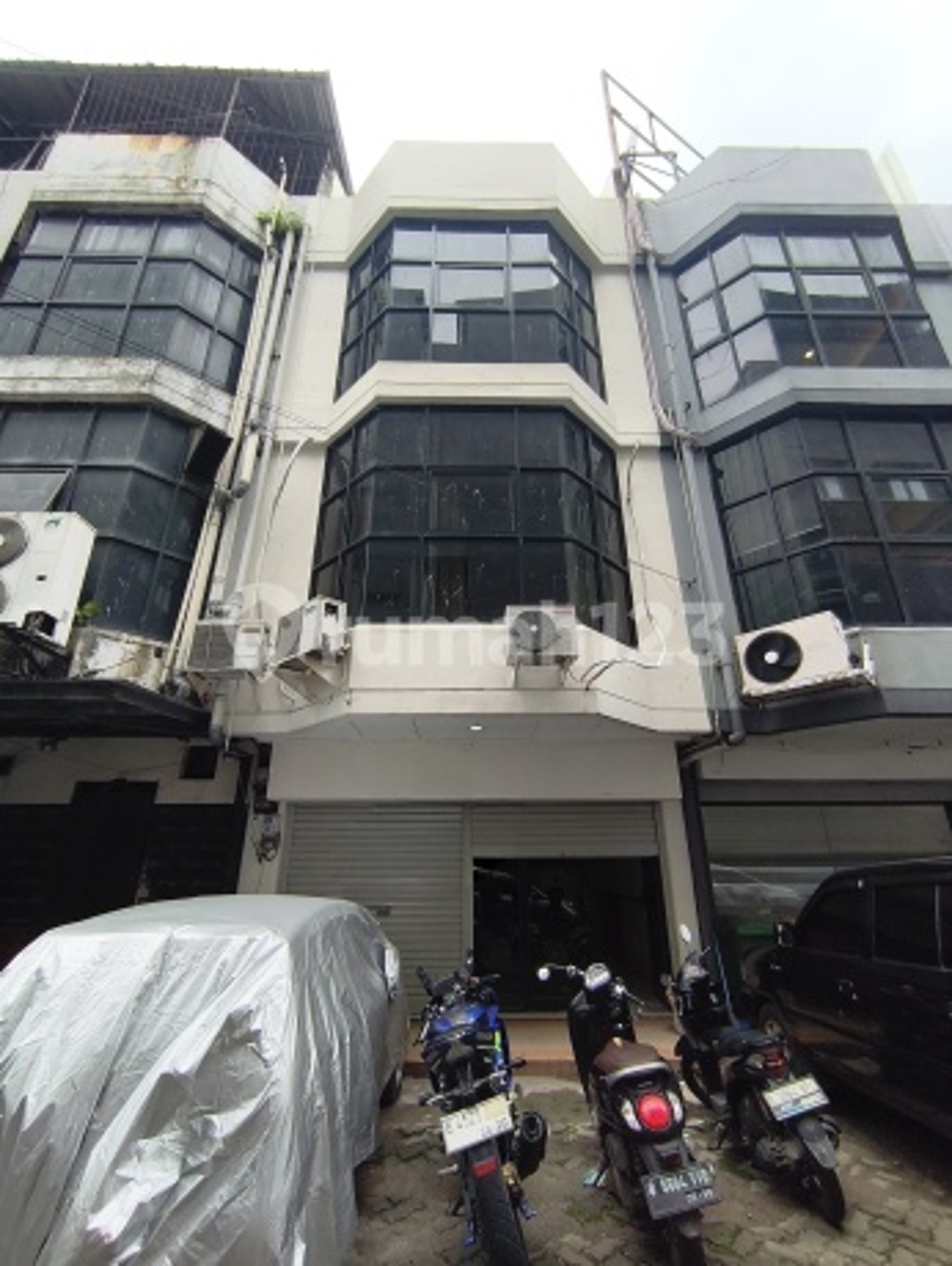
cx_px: 476
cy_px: 633
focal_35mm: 15
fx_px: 549
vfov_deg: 98.1
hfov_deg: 81.9
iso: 50
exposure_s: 1/817
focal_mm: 1.65
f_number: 2.2
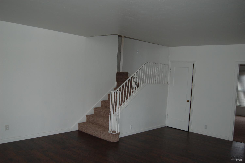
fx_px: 224
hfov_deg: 57.3
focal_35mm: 33
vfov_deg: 39.9
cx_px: 122
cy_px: 82
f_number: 3.8
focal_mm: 22
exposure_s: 1/60
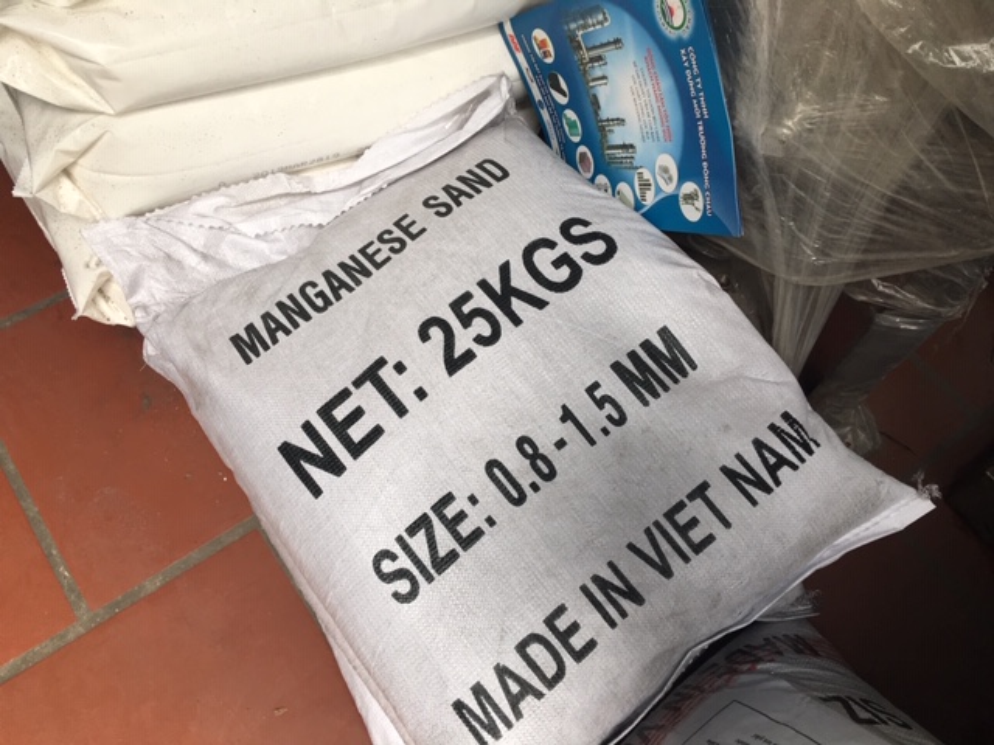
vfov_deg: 48.2
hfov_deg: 61.7
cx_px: 497
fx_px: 833
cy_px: 372
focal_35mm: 29
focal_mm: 4.15
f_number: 2.2
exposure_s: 1/100
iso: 40
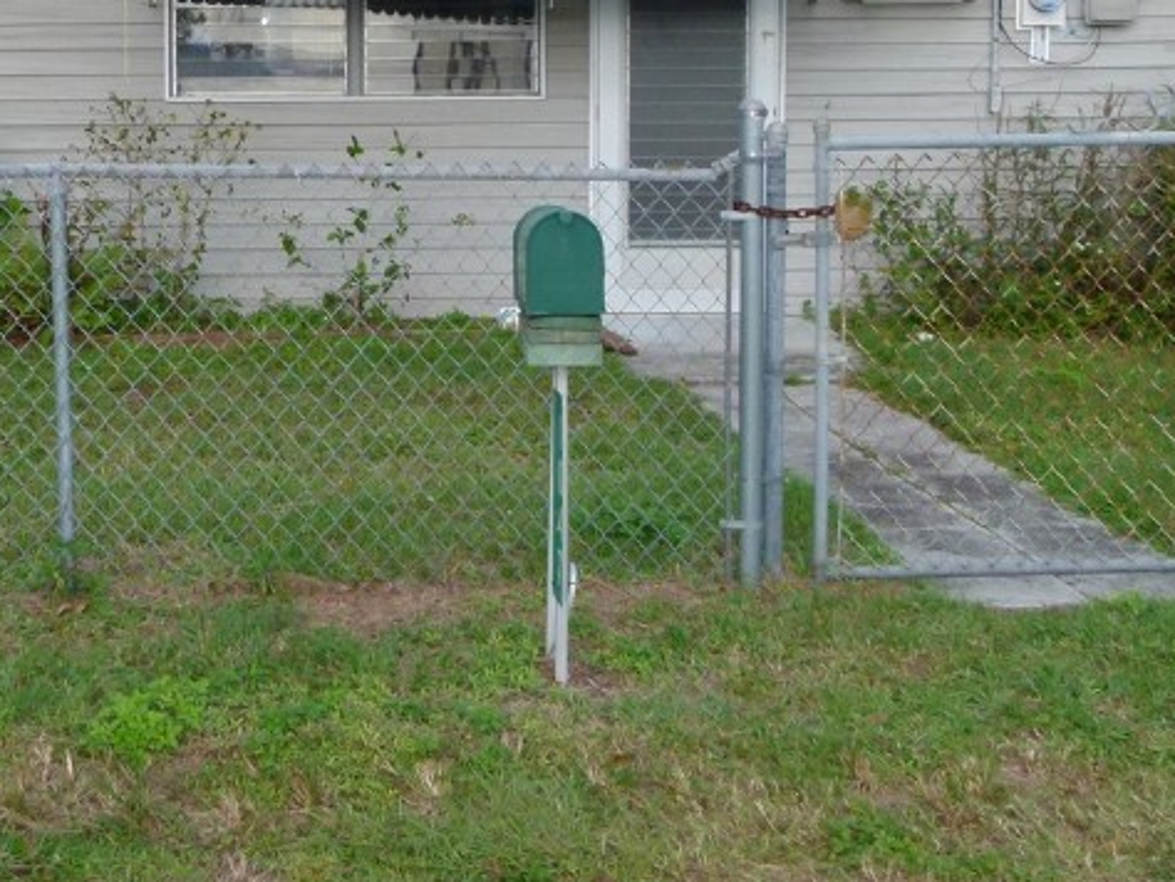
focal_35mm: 54
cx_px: 312
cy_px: 114
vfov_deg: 26.3
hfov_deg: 34.9
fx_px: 1834
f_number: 4
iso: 100
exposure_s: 1/250
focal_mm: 4.5
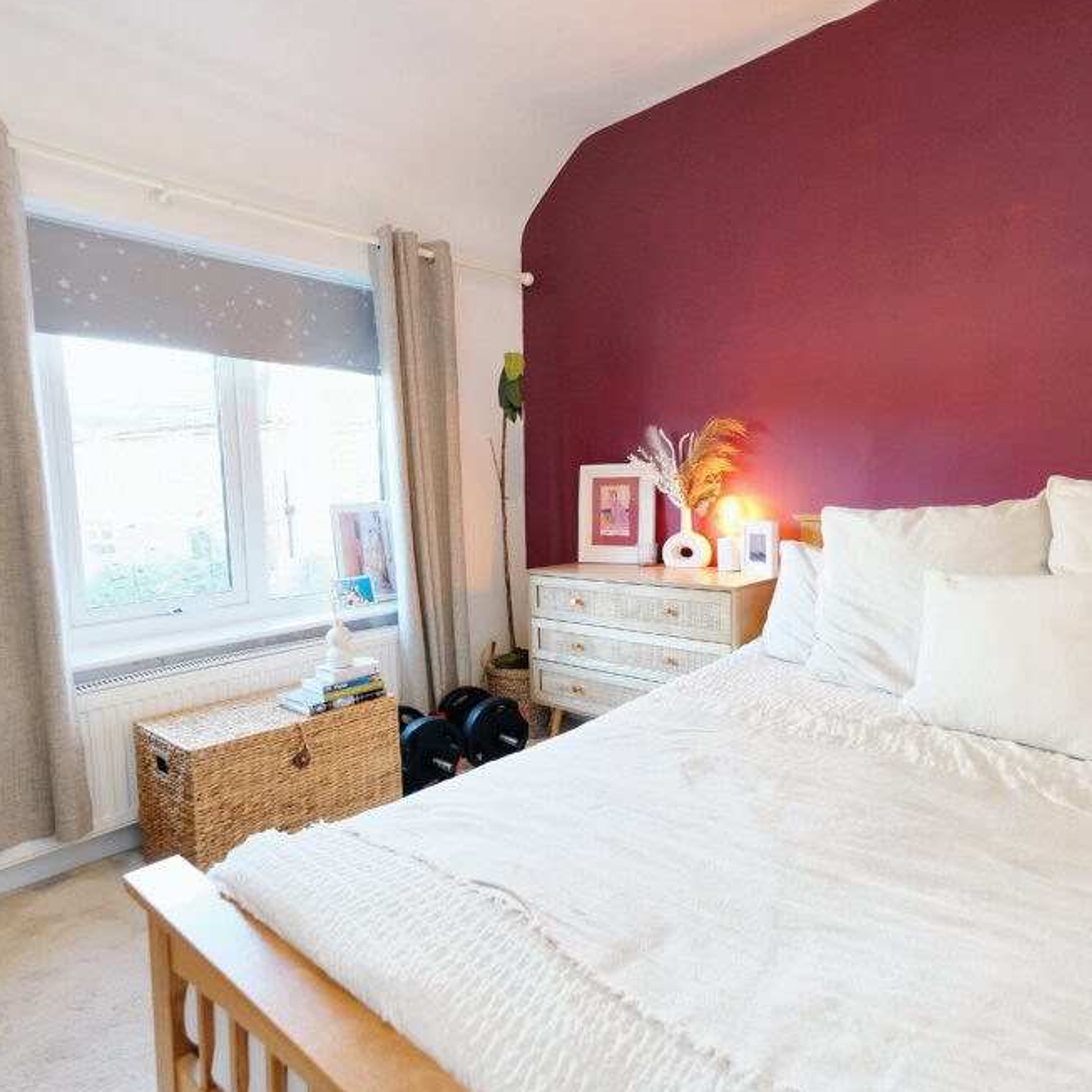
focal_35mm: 20
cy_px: 546
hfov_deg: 74.7
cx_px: 584
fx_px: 714
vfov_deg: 74.8
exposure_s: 1/20
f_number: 4
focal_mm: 10
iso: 800
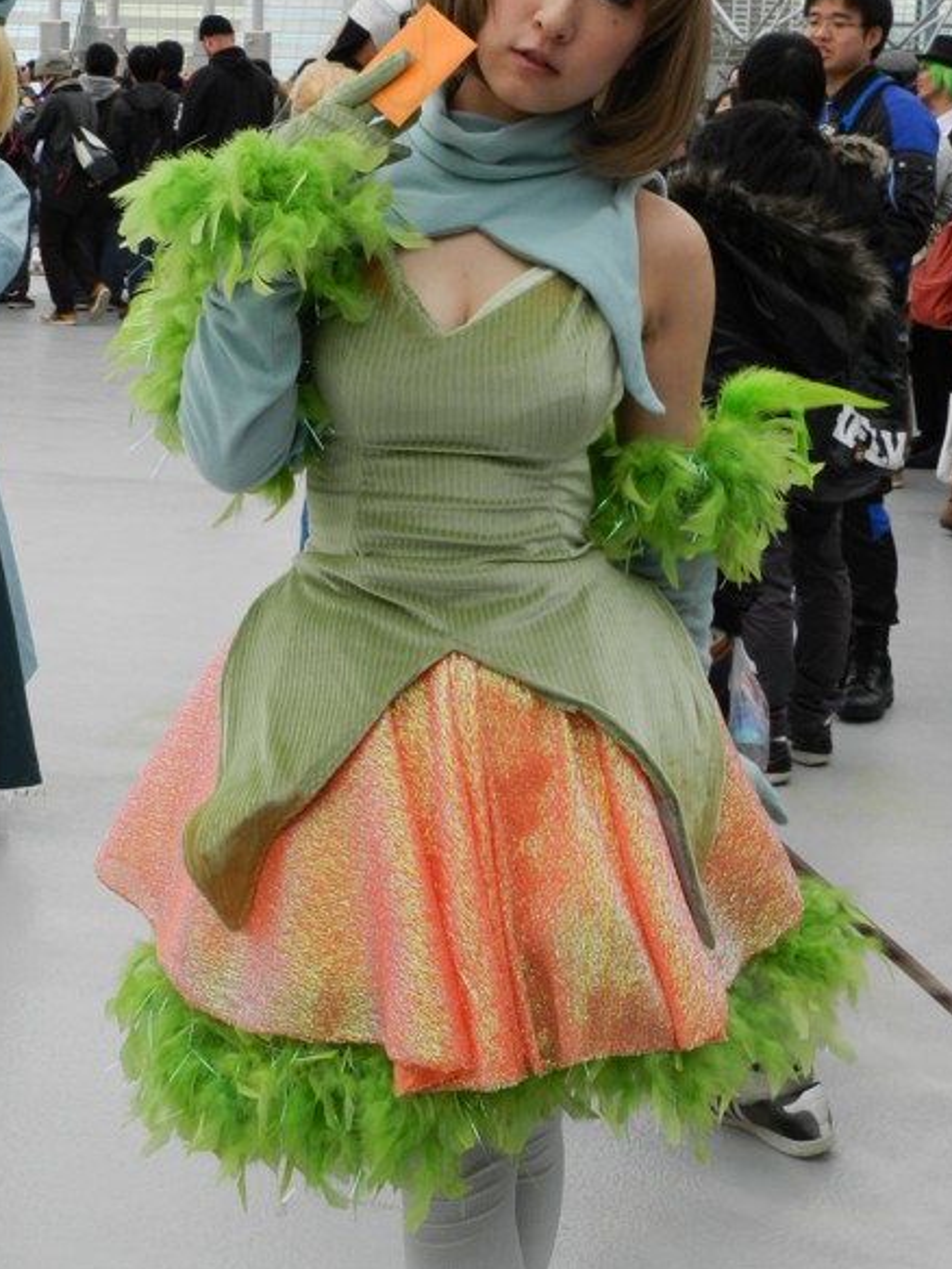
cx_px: 467
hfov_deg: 23.3
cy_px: 582
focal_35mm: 63
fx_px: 2310
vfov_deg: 30.7
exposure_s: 1/320
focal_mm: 8.1
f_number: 4.2
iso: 160
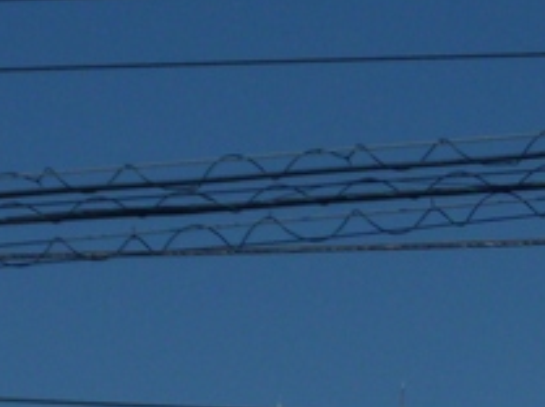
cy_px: 830
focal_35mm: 221
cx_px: 832
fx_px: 3473
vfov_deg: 6.5
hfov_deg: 8.7
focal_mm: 8.6
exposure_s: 1/200
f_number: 4
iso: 100
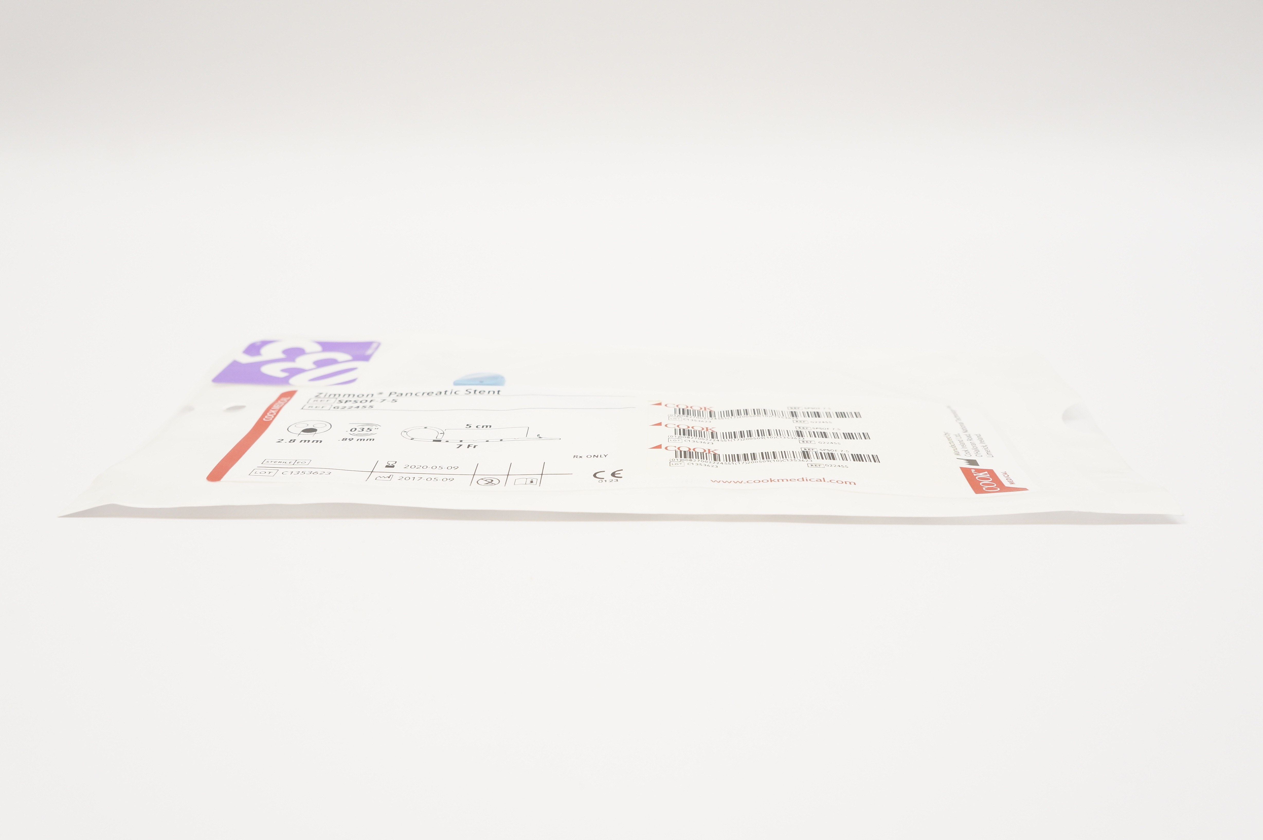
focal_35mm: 38
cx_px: 632
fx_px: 1314
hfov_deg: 51.3
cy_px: 420
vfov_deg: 35.4
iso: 400
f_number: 6.3
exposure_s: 1/50
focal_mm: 25
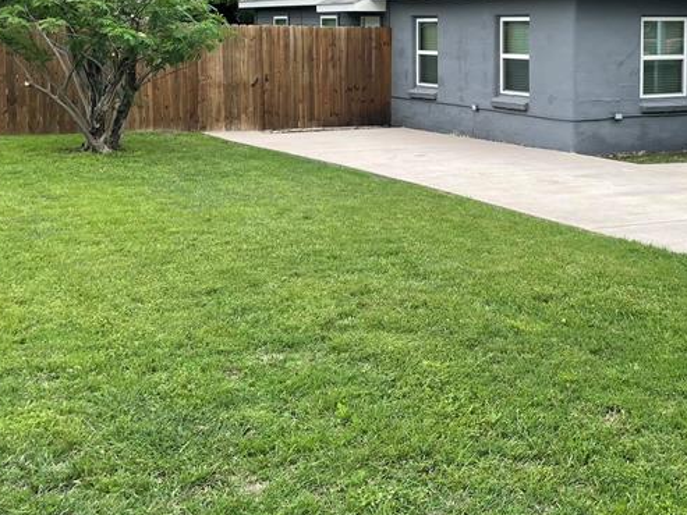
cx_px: 537
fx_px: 1072
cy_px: 106
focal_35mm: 54
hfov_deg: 34.6
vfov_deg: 26.6
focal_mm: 4.2
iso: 32
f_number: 1.6
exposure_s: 1/295
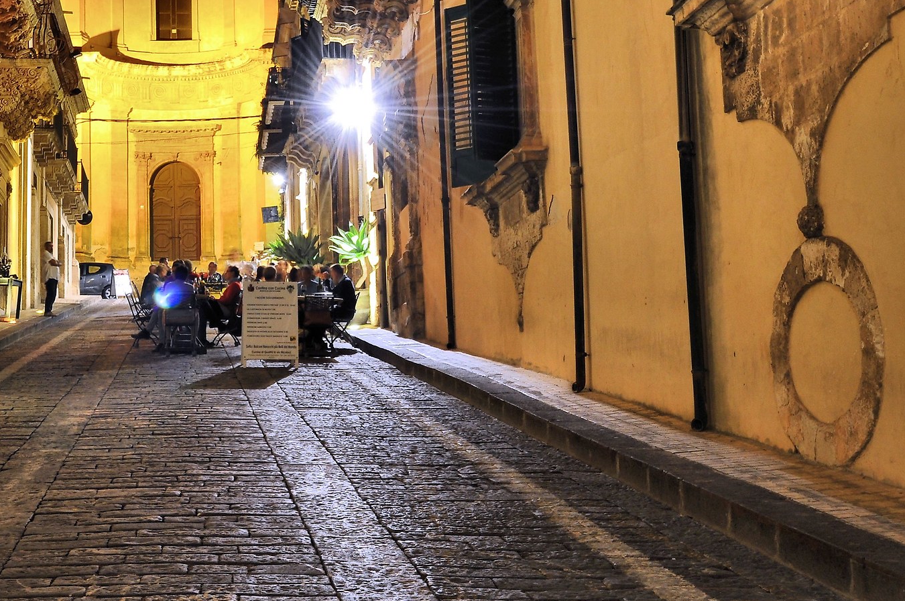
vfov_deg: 21.1
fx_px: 1607
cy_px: 199
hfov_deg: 31.1
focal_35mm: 64
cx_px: 257
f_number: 13
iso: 200
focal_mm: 24
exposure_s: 5
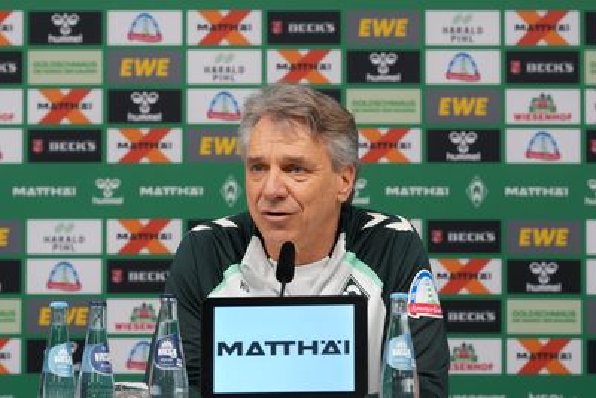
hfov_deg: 9.1
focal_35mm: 225
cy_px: 199
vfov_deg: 6.1
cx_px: 298
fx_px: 3726
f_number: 4.5
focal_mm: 150
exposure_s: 1/20
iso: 125
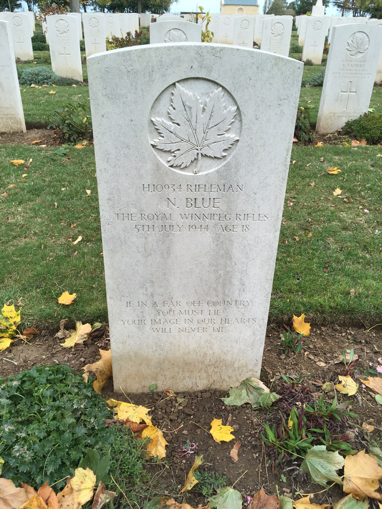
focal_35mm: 29
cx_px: 191
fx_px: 427
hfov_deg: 48.2
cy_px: 254
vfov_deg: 61.7
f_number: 2.2
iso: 25
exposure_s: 1/363
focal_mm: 4.15
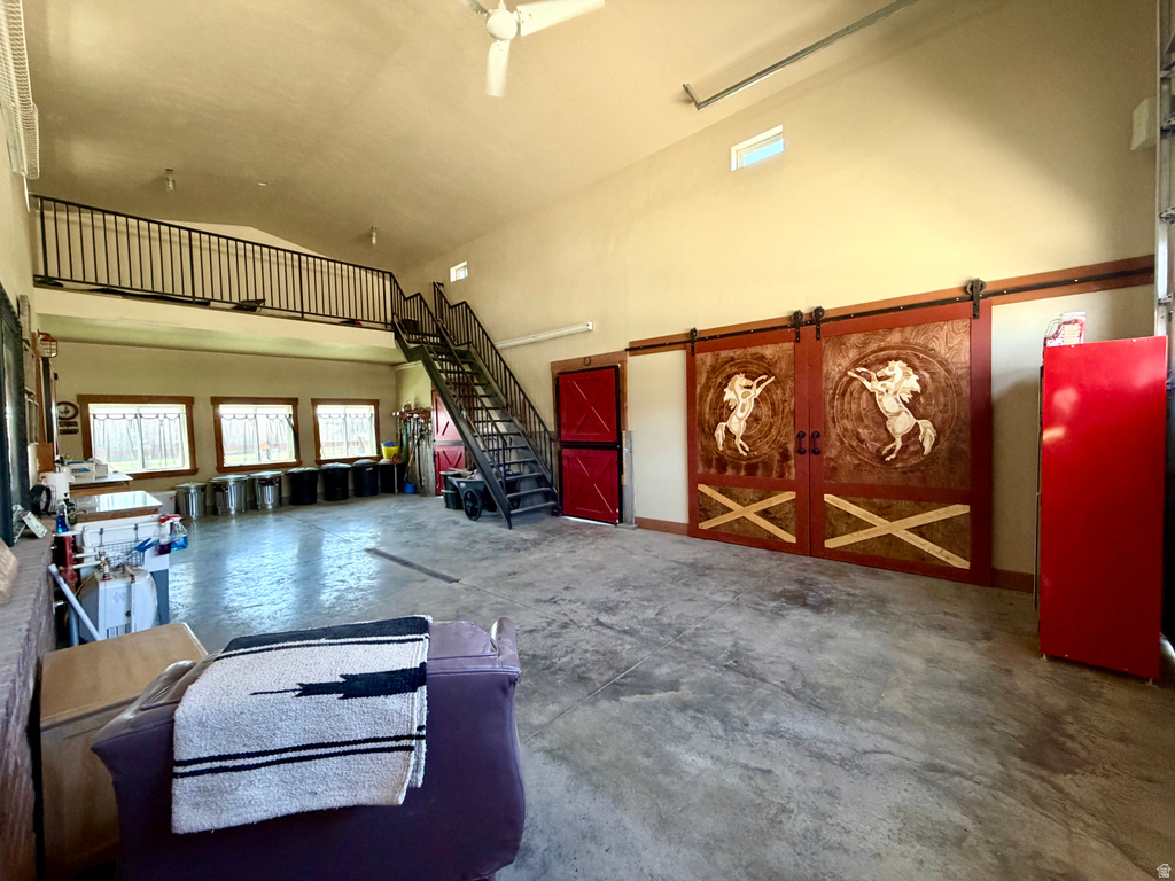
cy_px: 440
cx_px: 588
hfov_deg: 102.1
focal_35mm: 14
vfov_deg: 85.7
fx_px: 475
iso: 320
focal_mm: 2.22
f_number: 2.2
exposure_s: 1/79
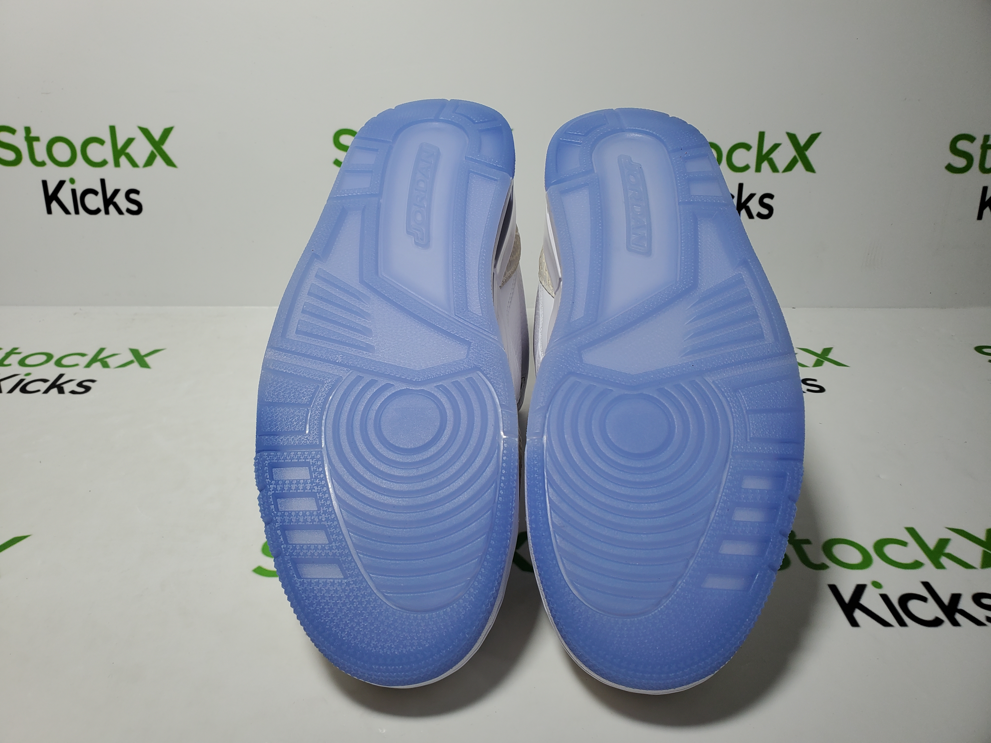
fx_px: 744
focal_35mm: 26
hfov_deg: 67.3
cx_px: 496
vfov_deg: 53.1
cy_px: 372
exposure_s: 1/327
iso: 50
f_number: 2.4
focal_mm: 4.3
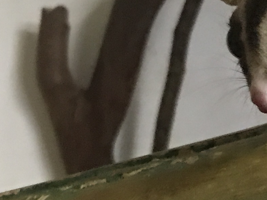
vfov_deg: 10.4
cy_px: 124
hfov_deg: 12.6
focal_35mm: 142
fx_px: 1095
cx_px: 485
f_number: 1.8
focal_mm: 3.99
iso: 100
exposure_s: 1/7
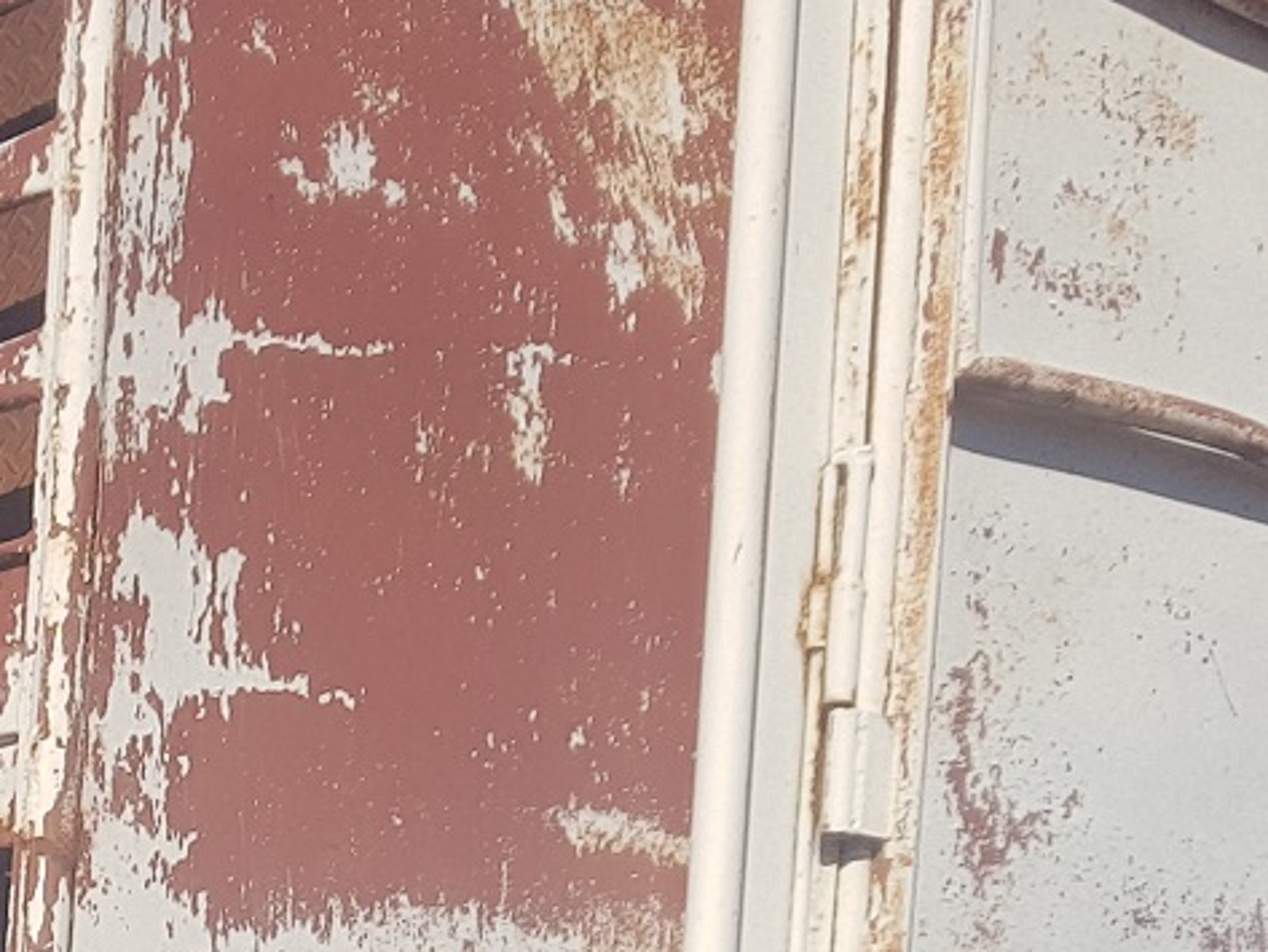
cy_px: 1636
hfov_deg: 18.3
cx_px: -437
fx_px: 3627
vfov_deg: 13.6
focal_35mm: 99
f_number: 1.7
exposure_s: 1/2600
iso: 40
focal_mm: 4.2
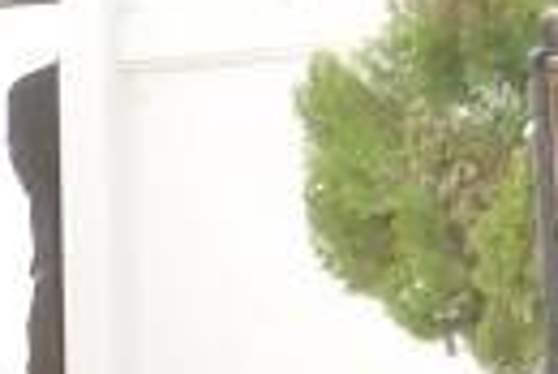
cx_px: -1004
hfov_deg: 5.2
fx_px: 5881
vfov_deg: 3.6
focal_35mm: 379
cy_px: 692
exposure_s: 1/125
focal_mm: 32
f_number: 5.6
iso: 200
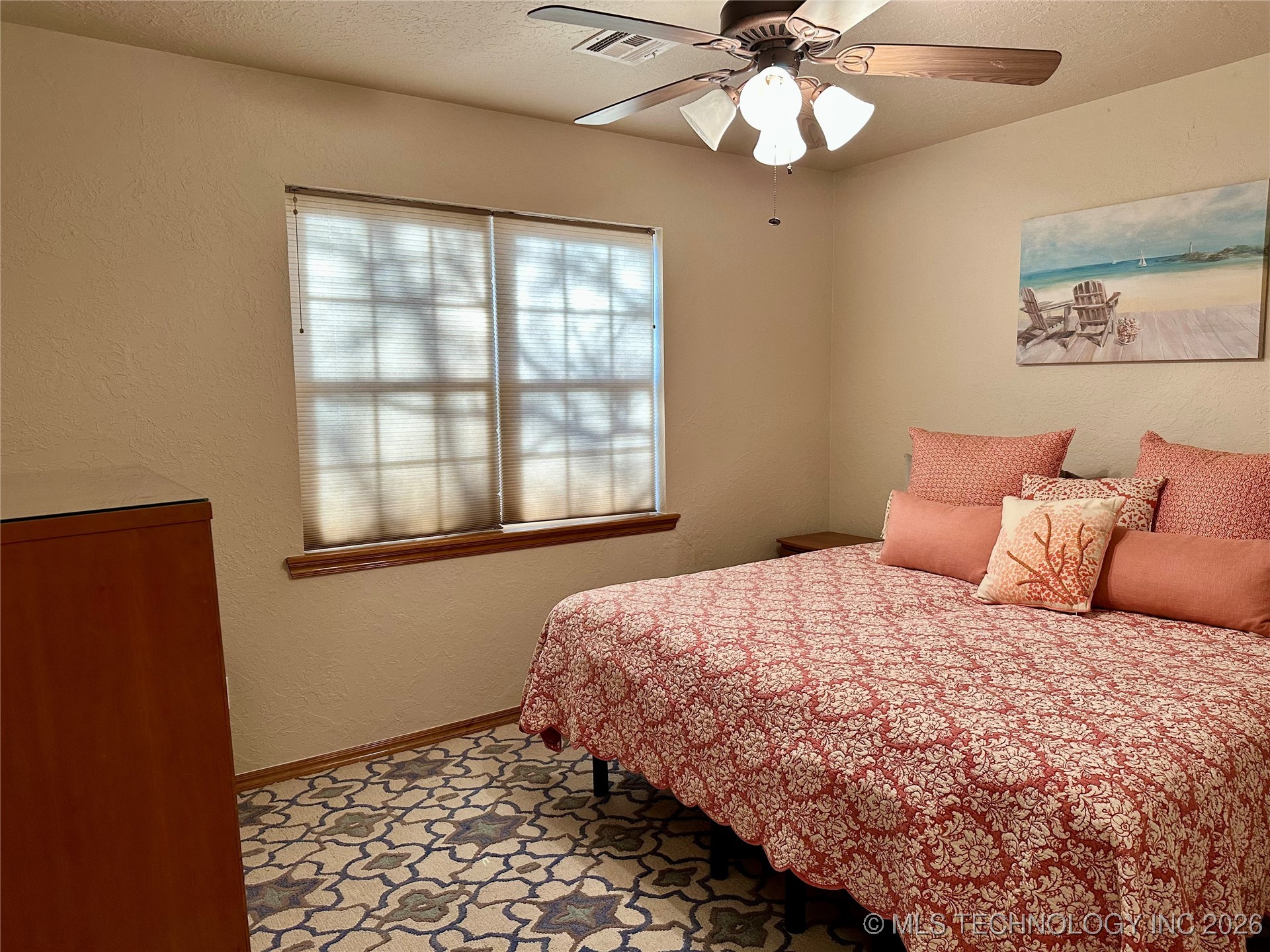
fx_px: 881
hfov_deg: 71.6
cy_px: 476
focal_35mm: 24
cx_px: 635
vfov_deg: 56.8
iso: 200
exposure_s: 1/120
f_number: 1.78
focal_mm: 6.86
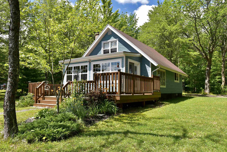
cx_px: 114
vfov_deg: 48.0
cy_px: 76
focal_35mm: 27
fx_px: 170
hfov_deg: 67.3
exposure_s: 1/1600
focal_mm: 18
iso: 200
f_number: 2.8
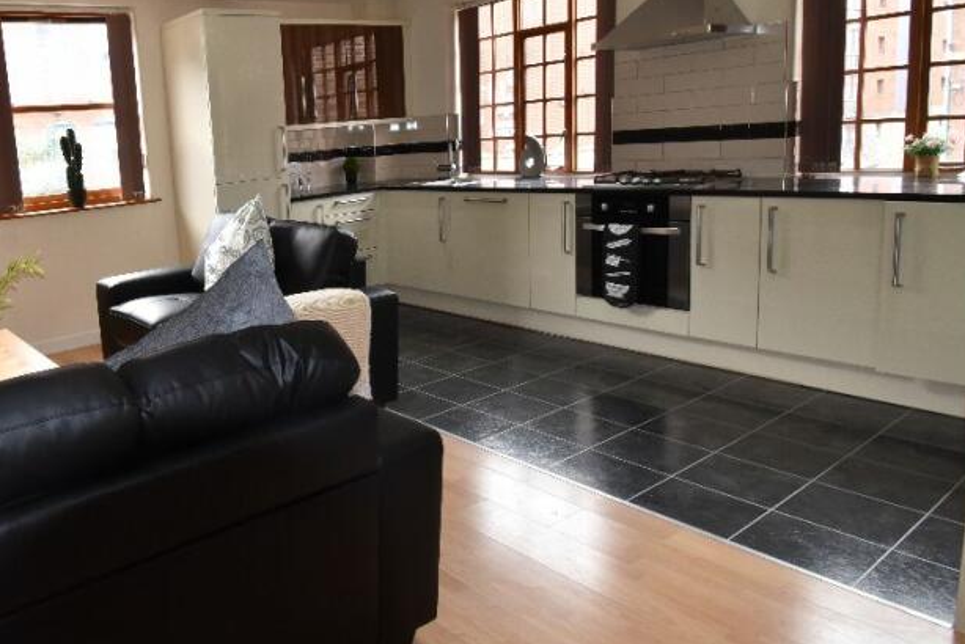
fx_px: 670
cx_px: 200
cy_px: 252
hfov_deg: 65.4
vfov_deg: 50.9
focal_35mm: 25
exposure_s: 1/15
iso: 640
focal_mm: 10
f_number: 11
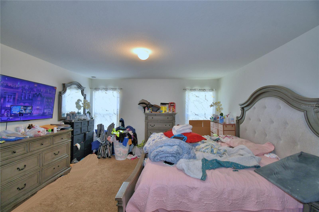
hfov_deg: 100.4
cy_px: 106
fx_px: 133
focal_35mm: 15
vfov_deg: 77.3
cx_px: 160
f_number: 4.5
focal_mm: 10
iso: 200
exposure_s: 1/30
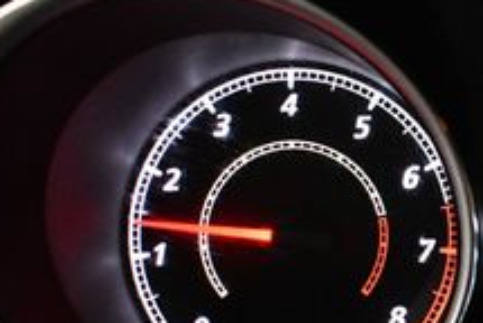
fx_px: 1438
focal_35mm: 107
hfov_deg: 18.1
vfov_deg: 12.8
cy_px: 249
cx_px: 584
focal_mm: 18
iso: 3200
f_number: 3.5
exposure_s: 1/125
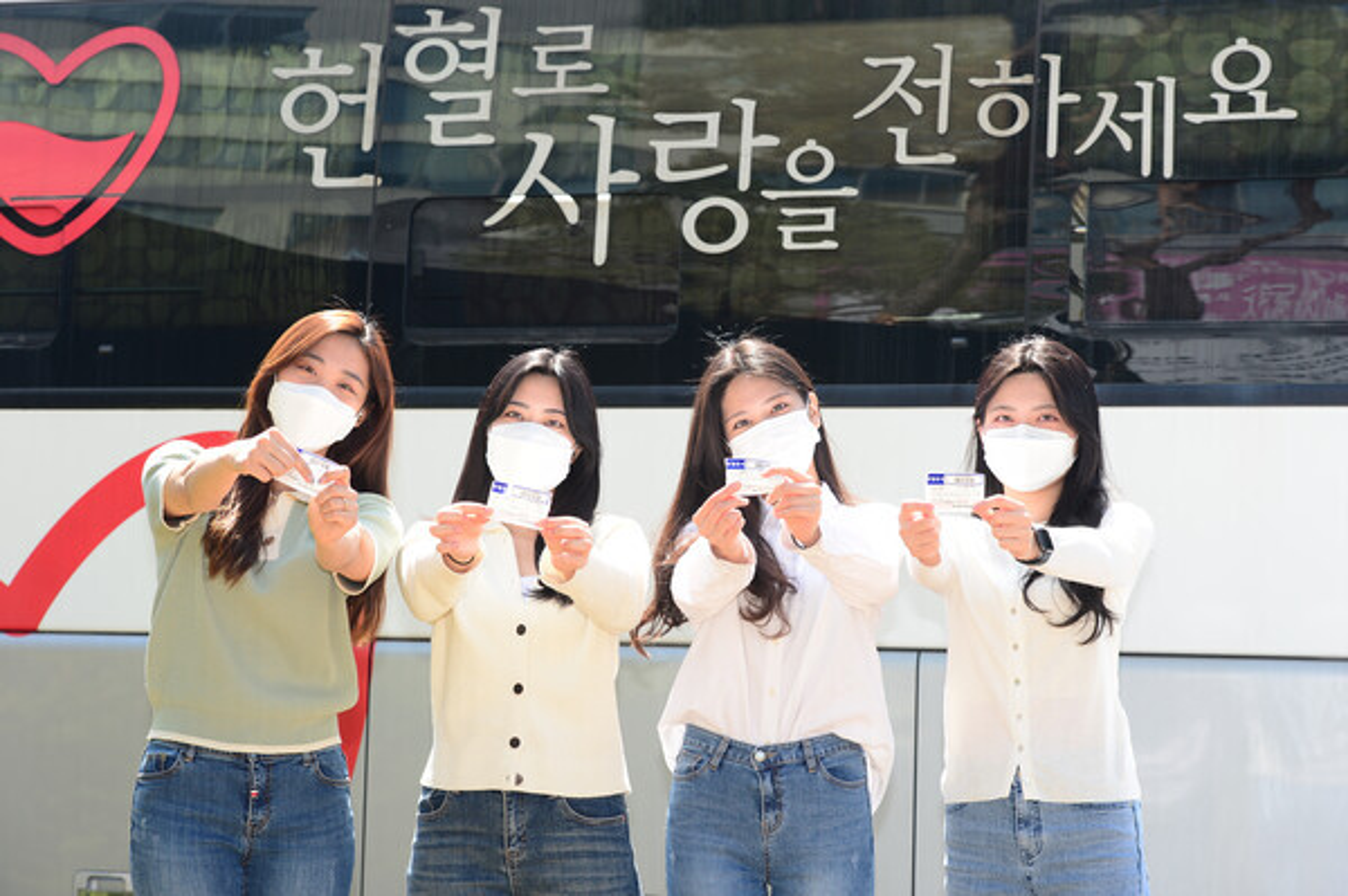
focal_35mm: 90
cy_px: 448
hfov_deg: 22.6
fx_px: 3367
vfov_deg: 15.2
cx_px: 674
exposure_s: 1/125
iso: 160
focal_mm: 90
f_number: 7.1
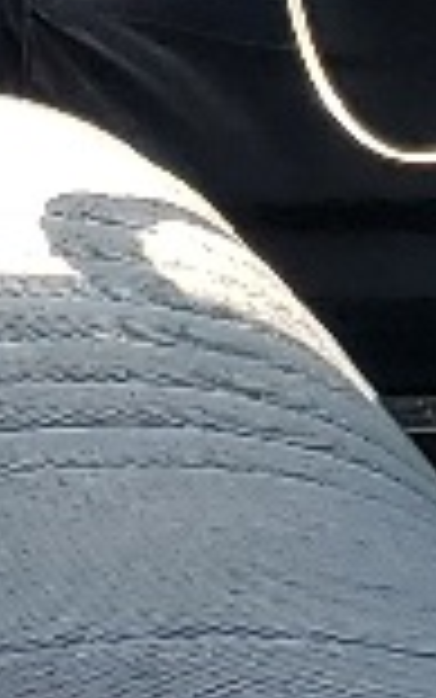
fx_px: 5413
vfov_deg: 7.4
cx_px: 247
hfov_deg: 4.6
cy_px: 477
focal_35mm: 285
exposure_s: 1/833
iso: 50
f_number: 1.5
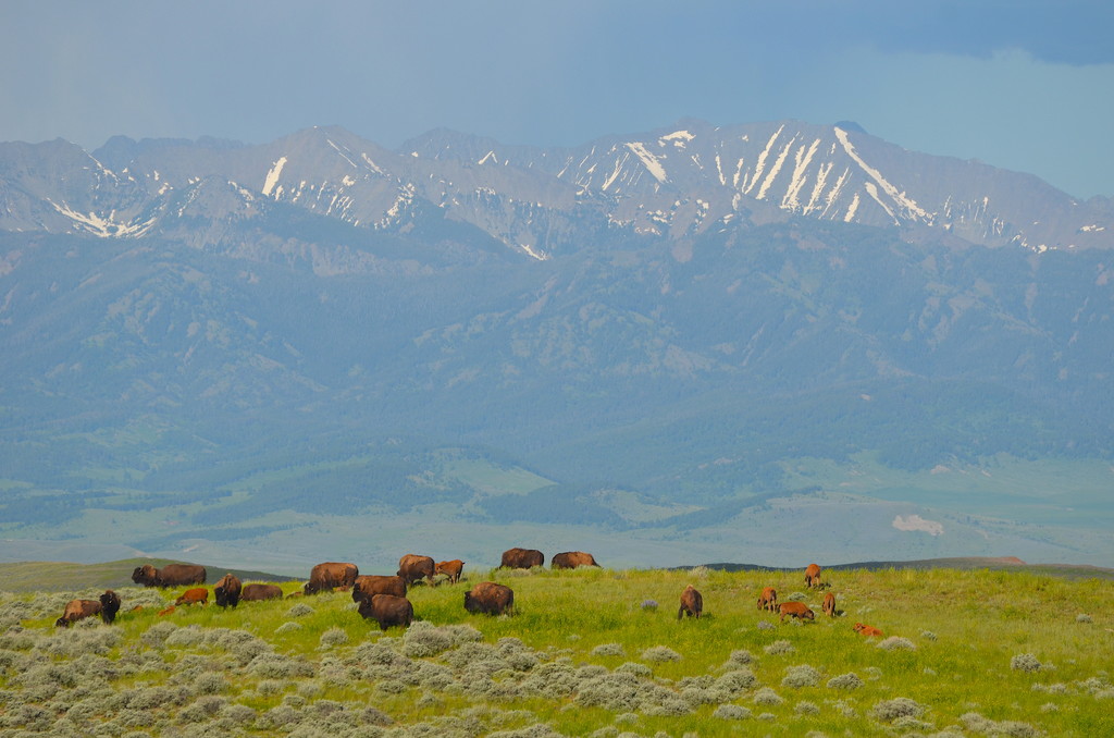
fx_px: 11116
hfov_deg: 5.7
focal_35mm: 360
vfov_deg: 3.8
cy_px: 369
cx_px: 557
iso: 220
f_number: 5.6
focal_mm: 240
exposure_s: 1/2000
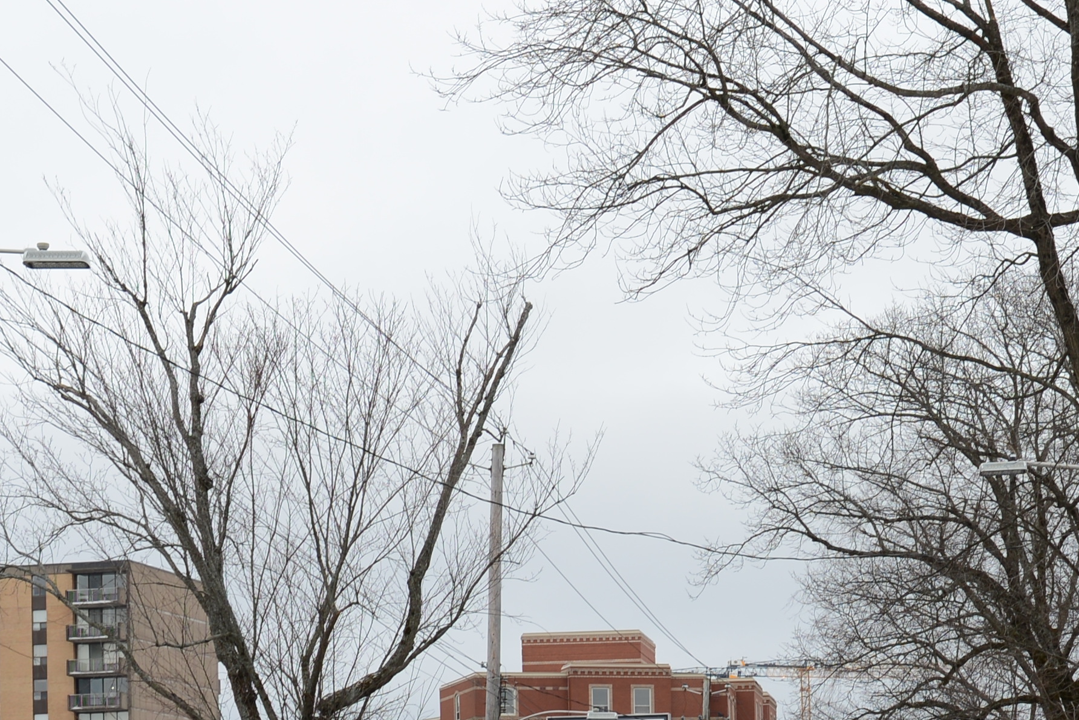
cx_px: 745
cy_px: 873
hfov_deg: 17.3
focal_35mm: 118
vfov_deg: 11.4
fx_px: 3538
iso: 100
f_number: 8
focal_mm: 35
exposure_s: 1/80
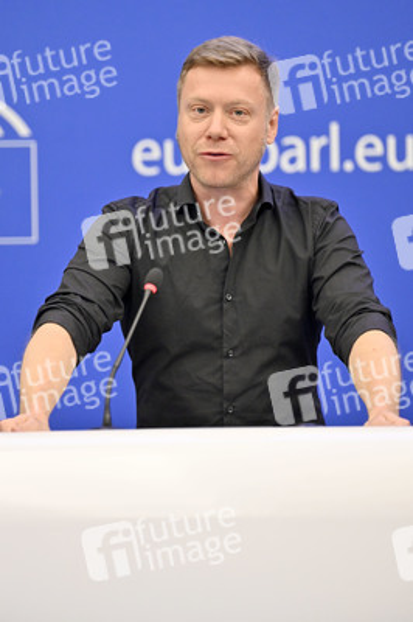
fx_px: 2758
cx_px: 206
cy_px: 311
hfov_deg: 8.6
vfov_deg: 12.8
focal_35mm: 160
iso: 4000
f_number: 2.8
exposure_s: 1/640
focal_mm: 160
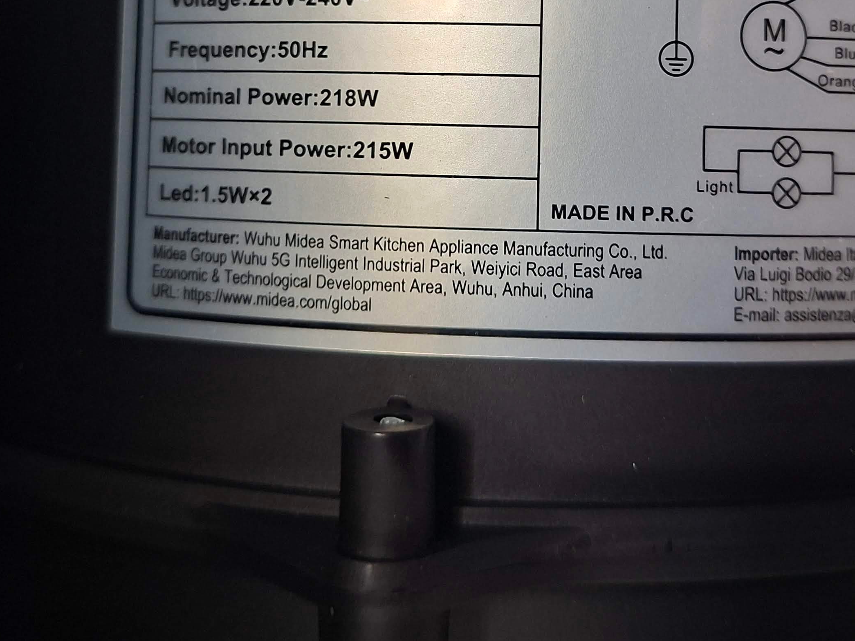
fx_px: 1087
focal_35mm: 44
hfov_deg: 42.9
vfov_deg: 31.5
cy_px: 75
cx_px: 479
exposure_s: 1/50
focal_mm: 5.54
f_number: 1.8
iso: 250
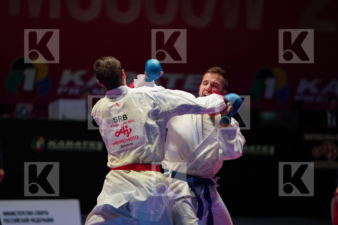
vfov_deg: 8.2
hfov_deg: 12.3
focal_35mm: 167
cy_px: 112
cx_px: 169
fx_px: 1568
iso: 1600
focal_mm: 167
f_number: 2.8
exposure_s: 1/1000
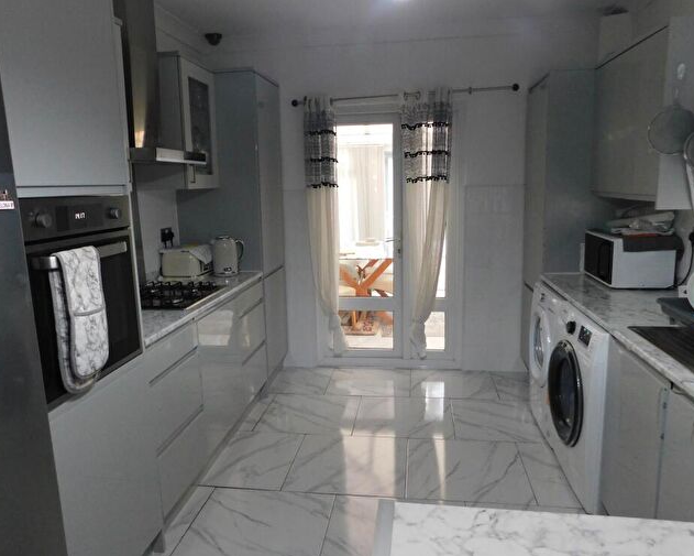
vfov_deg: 54.9
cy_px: 270
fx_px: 534
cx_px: 337
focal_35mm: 26
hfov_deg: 66.0
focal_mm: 4.1
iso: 400
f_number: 3
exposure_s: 1/25
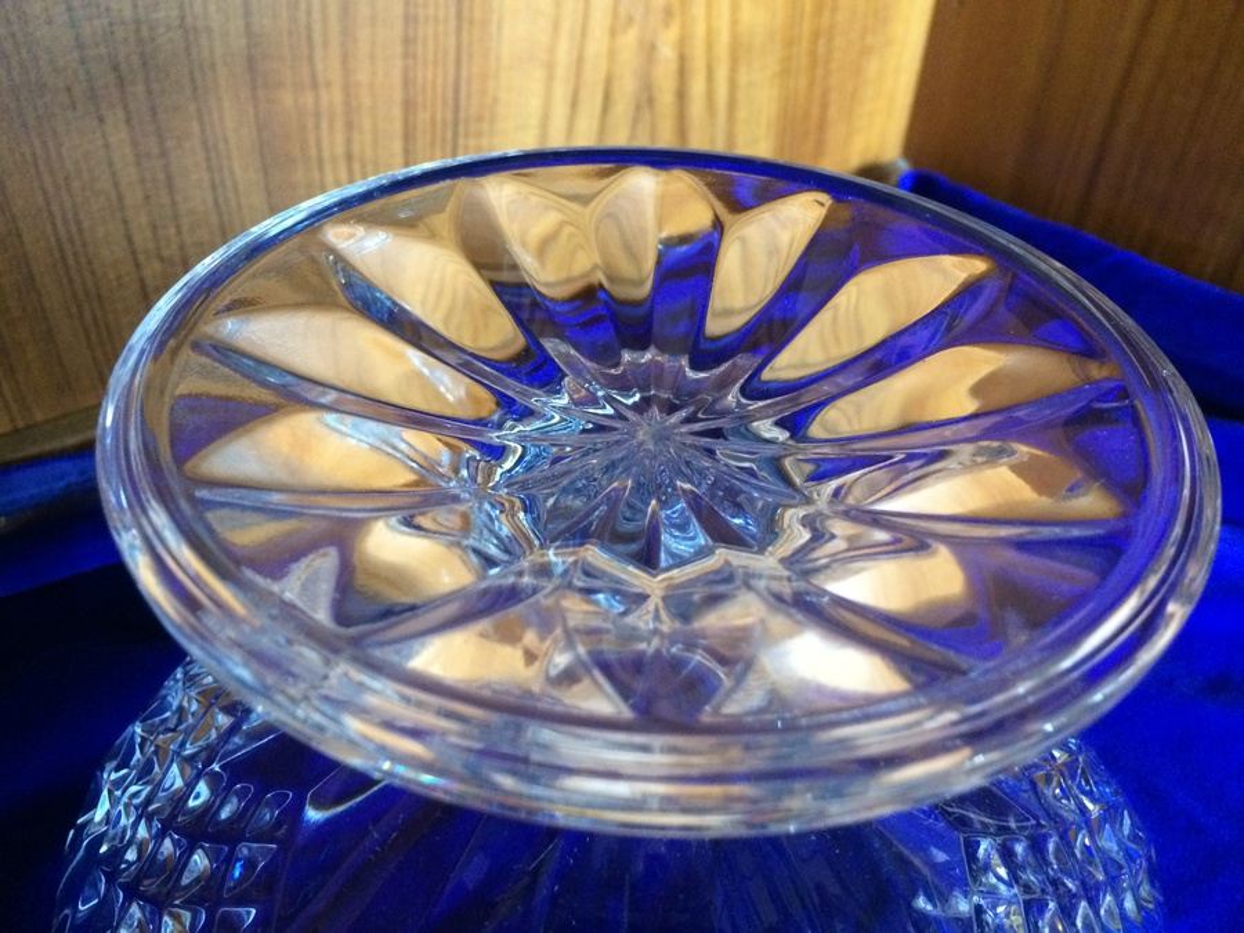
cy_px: 466
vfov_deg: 46.8
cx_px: 622
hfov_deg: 60.0
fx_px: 1078
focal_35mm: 30
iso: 320
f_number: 2.2
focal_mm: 4.12
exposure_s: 1/17
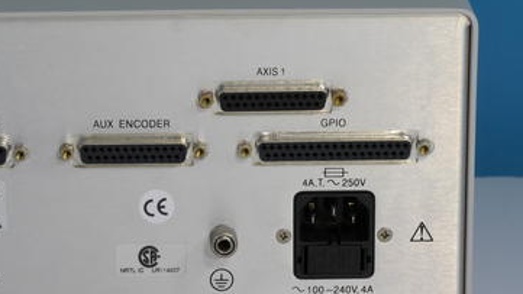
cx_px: 236
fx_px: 3078
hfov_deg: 9.7
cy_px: 188
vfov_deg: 5.5
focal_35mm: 222
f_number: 14
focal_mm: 92
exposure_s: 1/4
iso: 400
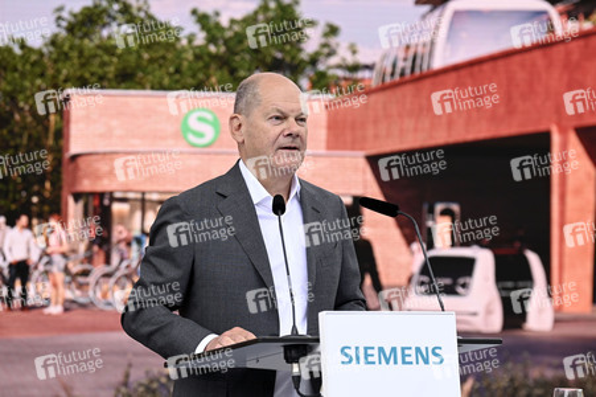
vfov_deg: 7.2
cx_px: 298
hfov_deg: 10.8
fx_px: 3143
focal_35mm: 190
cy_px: 198
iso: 400
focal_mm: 190
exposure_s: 1/1000
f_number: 4.5
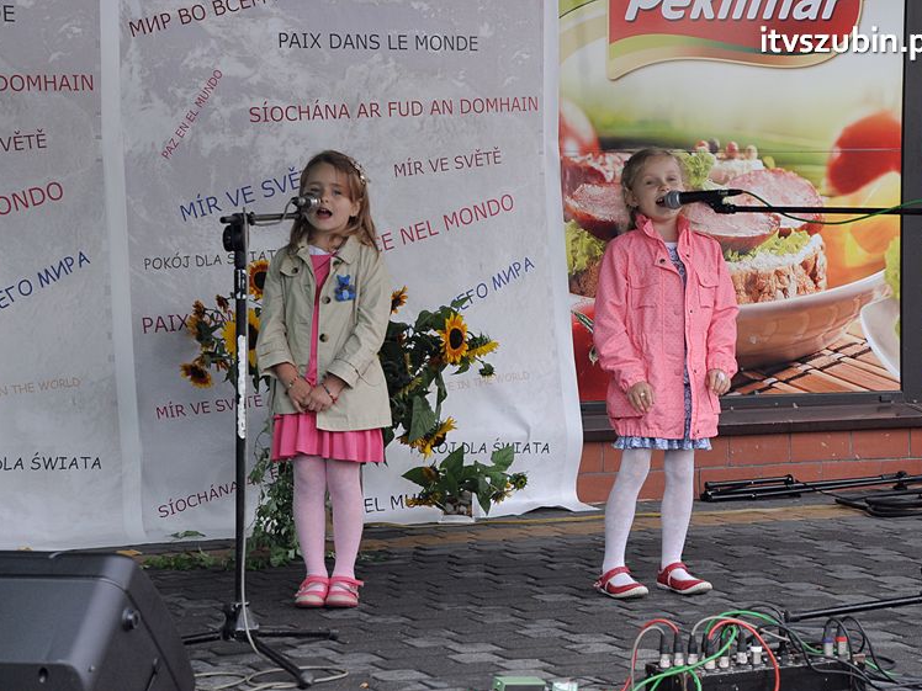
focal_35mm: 95
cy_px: 347
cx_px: 439
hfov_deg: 20.6
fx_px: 2530
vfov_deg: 15.6
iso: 640
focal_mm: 58
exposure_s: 1/160
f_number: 9
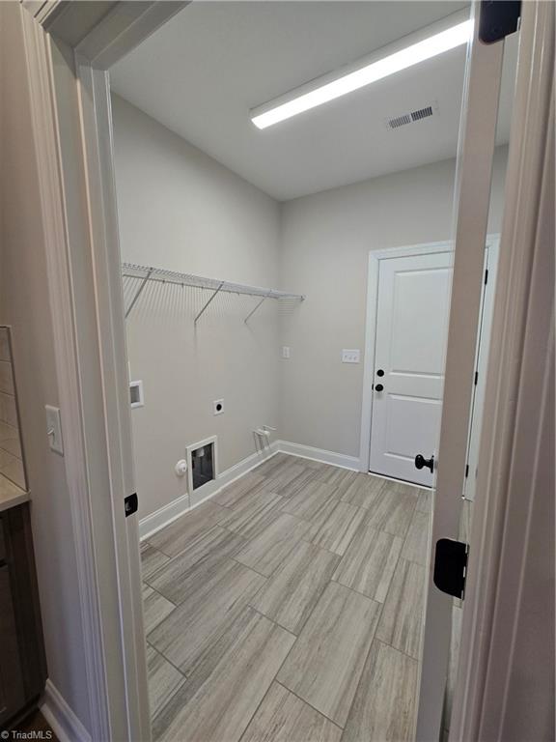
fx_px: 278
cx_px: 278
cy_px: 371
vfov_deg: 106.2
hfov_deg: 89.9
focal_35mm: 13
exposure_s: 1/60
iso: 80
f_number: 2.2
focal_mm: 2.2
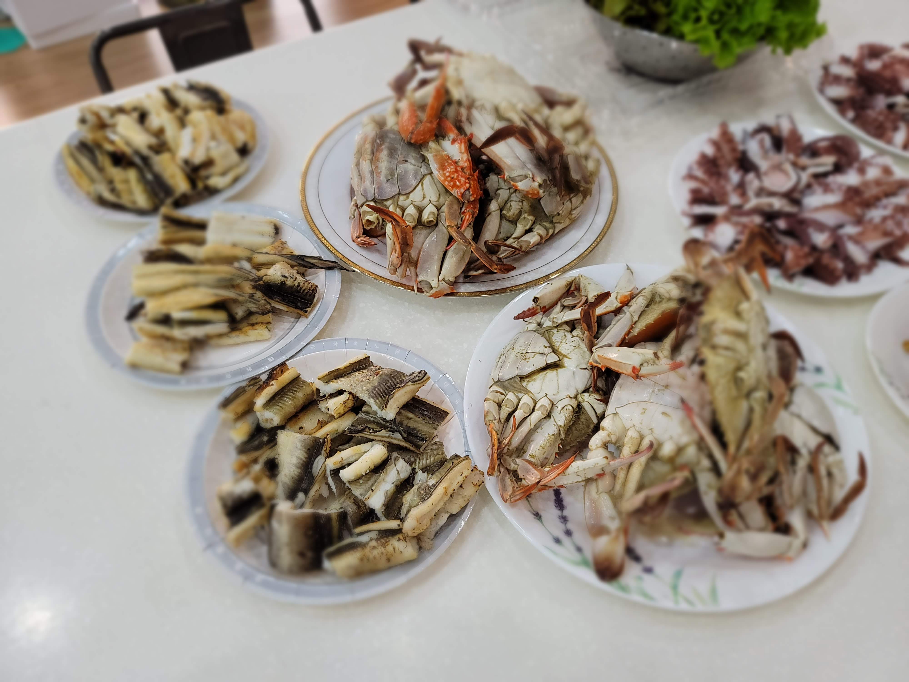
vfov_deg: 54.9
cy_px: 341
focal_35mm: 25
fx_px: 656
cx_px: 454
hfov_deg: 69.4
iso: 200
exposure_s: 1/60
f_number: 1.8
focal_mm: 7
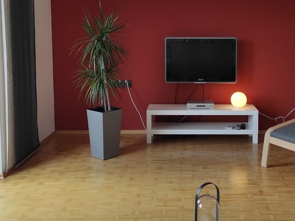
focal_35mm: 49
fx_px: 418
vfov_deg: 29.3
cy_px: 58
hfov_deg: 38.6
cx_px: 190
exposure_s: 1/103
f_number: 1.89
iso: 100
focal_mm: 5.43
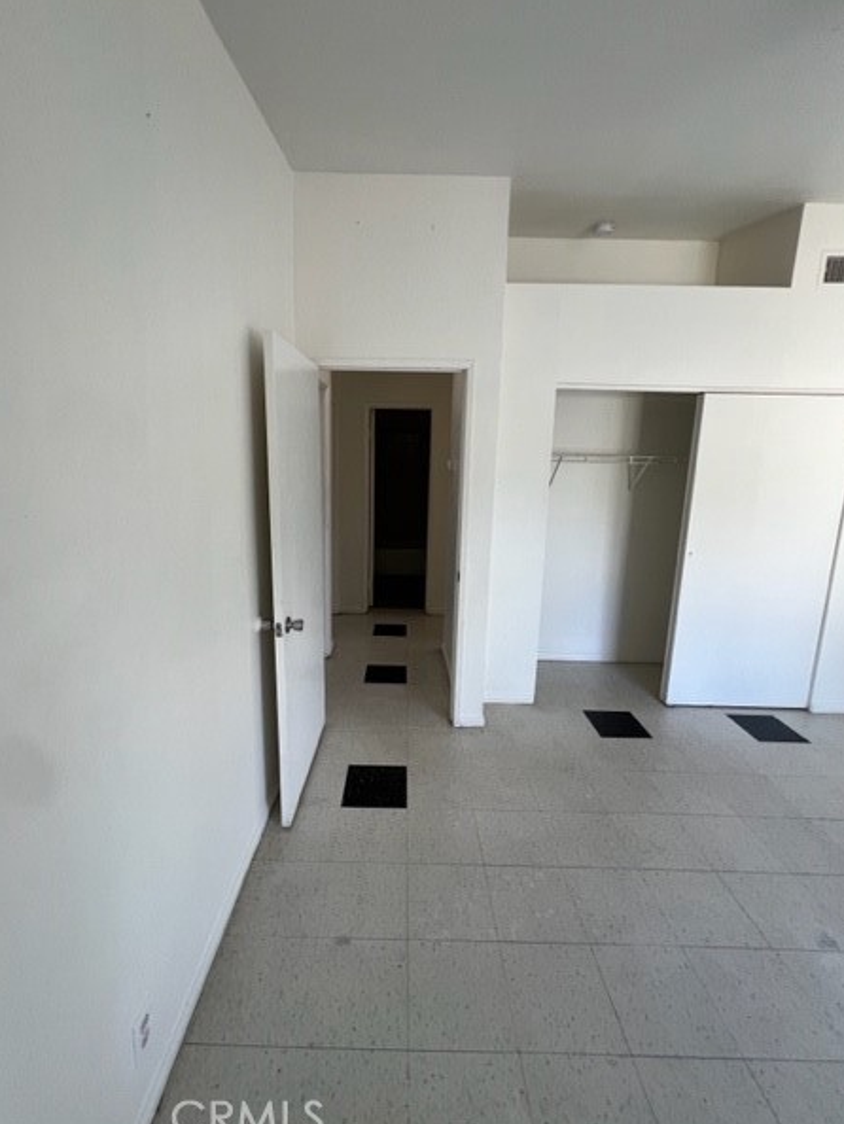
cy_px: 539
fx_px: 455
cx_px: 403
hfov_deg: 85.7
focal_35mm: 14
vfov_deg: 102.0
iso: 125
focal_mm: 1.57
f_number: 1.8
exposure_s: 1/99
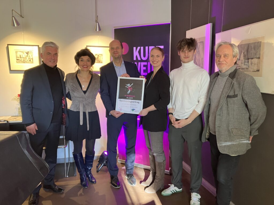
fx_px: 222
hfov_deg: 63.4
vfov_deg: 49.7
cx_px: 137
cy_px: 102
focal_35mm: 28
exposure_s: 1/33
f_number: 1.8
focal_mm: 3.99
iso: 250
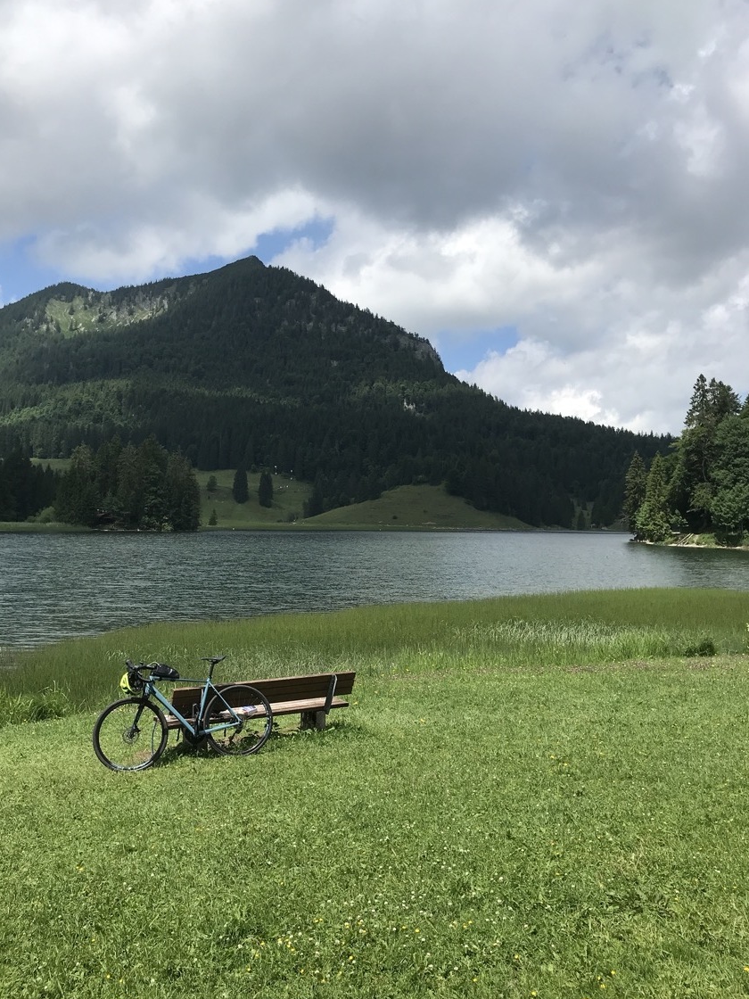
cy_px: 469
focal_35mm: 30
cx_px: 353
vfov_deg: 59.9
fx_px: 865
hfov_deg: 46.8
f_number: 1.8
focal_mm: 3.99
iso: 20
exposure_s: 1/3195
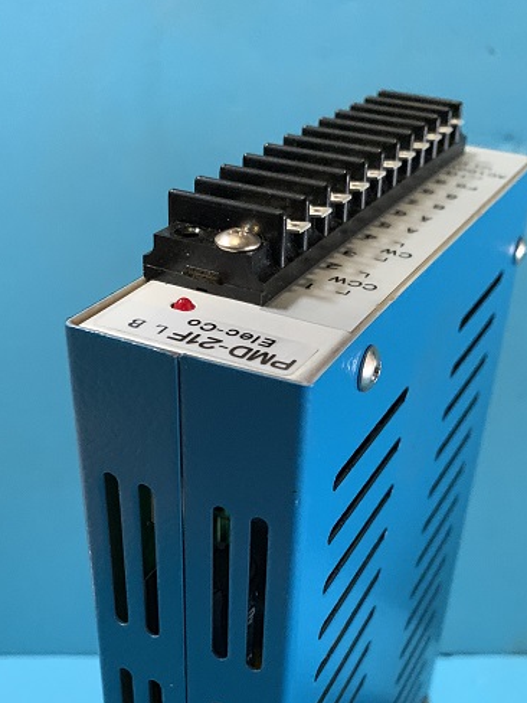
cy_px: 573
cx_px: 281
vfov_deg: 41.7
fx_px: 873
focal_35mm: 43
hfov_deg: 33.6
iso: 400
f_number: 1.8
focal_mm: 4.25
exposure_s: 1/34
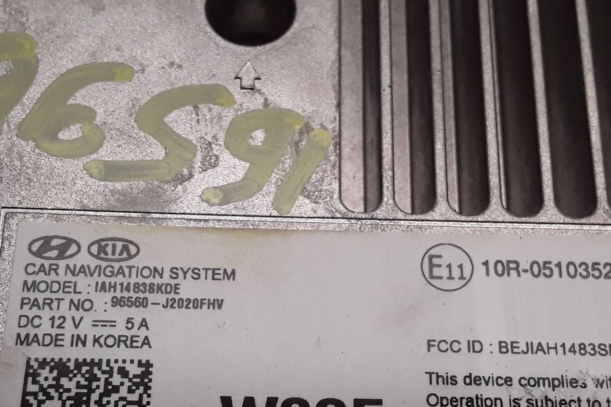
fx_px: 798
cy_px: 334
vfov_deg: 28.0
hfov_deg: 41.9
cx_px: 314
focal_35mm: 47
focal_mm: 2.91
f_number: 1.9
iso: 100
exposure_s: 1/302
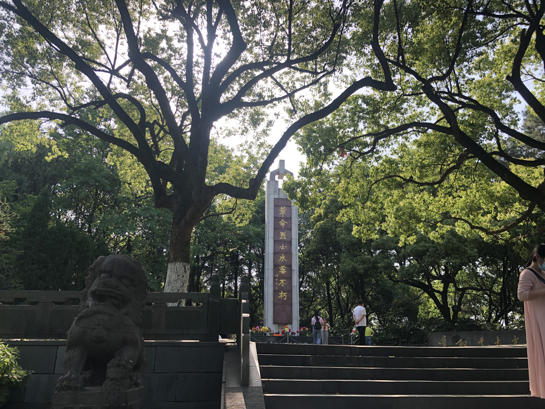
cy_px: 204
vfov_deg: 49.7
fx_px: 441
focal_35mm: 28
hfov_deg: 63.4
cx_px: 272
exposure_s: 1/495
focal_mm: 3.99
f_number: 1.8
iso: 20
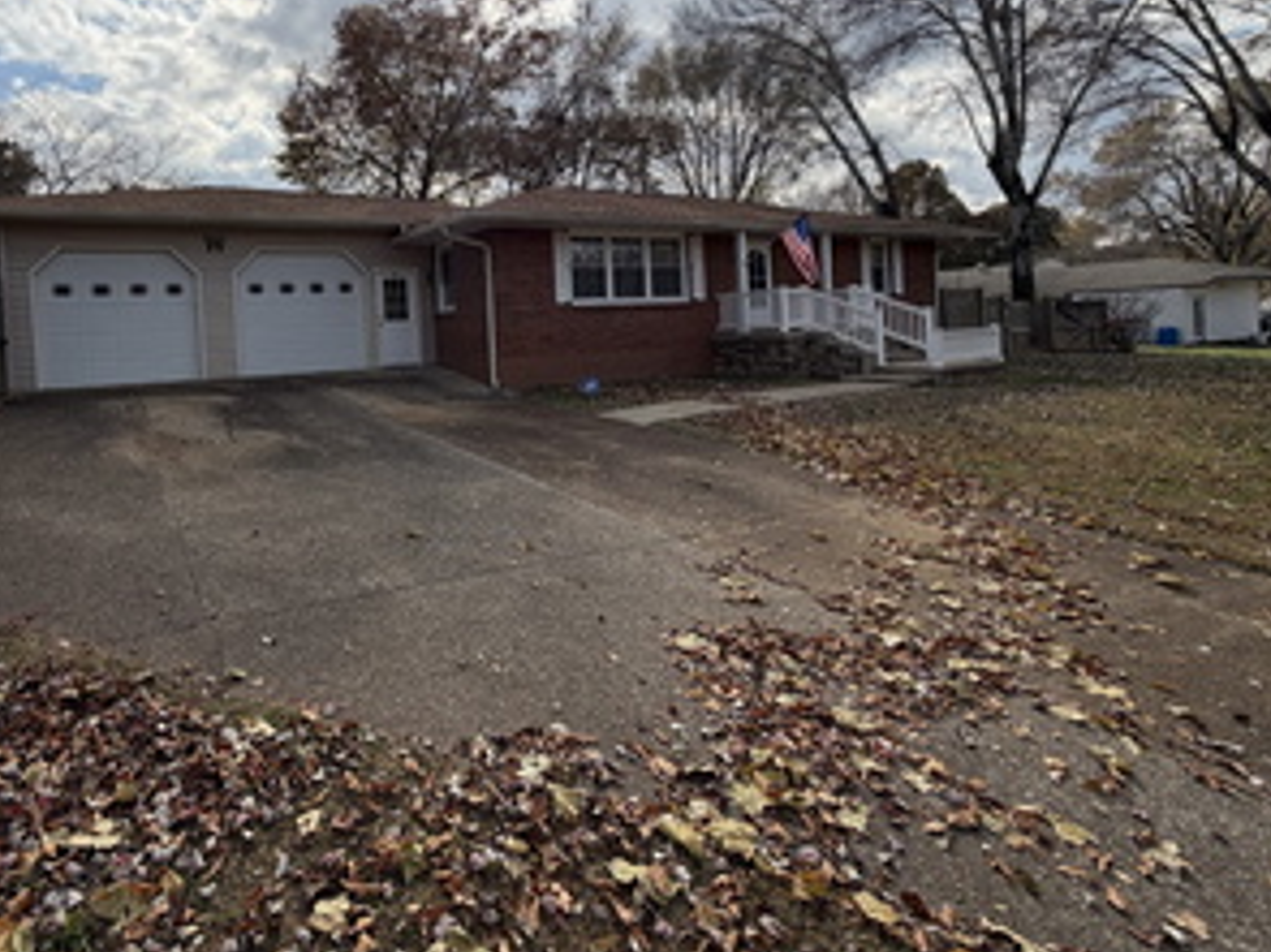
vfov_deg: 67.3
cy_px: 340
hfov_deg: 81.9
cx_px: 427
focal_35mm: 19
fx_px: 697
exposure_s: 1/1050
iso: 25
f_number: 2.2
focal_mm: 2.22
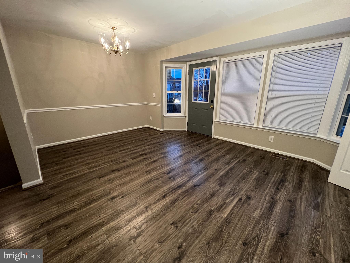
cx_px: 175
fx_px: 131
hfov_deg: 106.2
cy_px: 132
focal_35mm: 13
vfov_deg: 89.9
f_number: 1.8
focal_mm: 1.57
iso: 500
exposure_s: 1/60
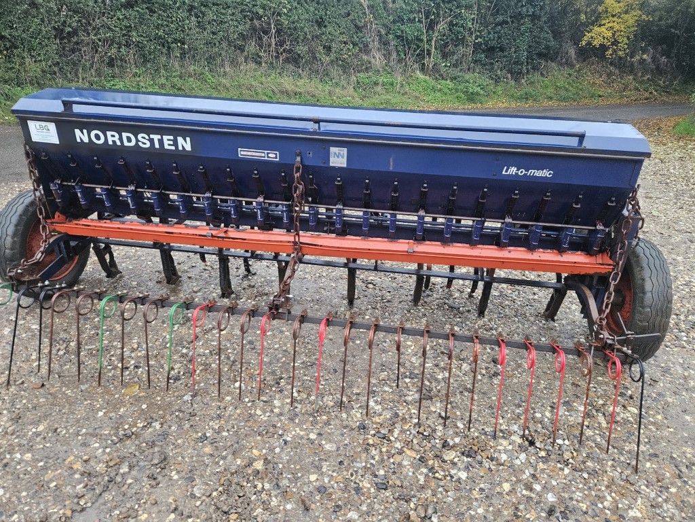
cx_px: 348
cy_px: 261
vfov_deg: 58.9
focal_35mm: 23
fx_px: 462
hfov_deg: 73.9
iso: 640
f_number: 1.8
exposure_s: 1/142
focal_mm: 5.4
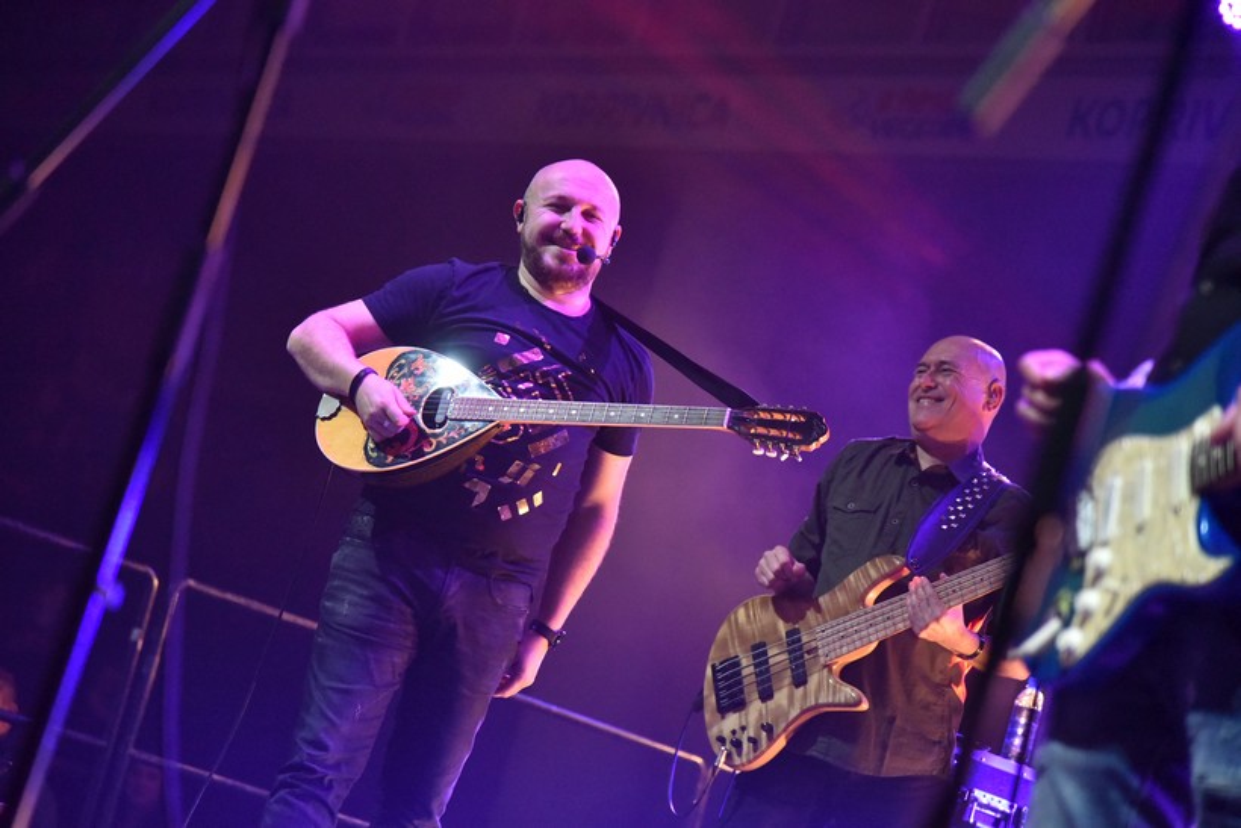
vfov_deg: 11.4
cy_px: 414
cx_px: 620
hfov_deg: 17.1
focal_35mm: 120
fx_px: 4137
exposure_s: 1/800
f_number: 4
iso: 12800
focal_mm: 120
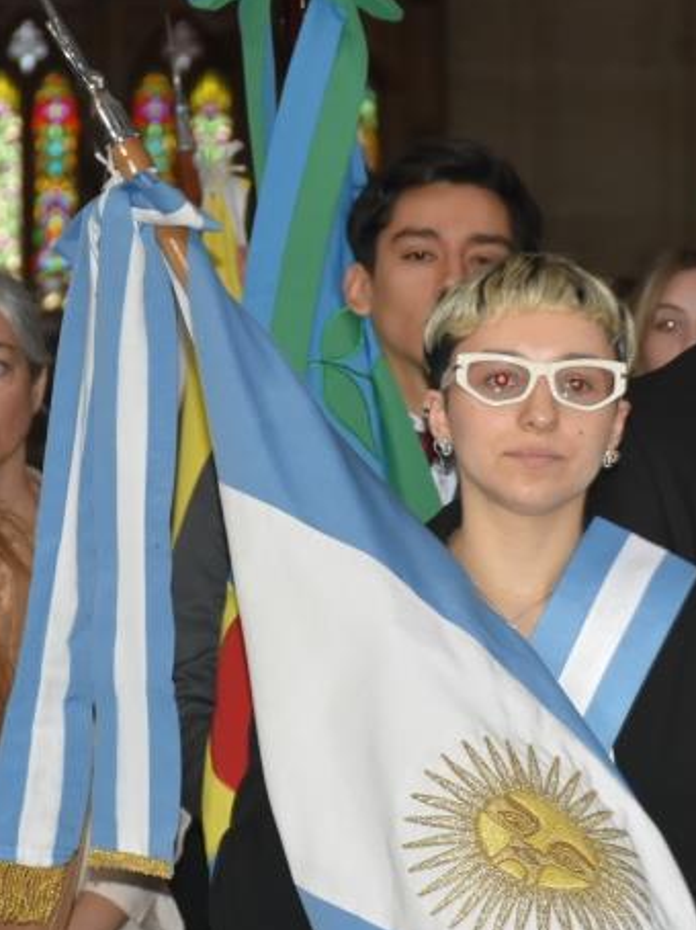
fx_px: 6550
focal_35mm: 244
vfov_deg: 8.1
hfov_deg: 6.1
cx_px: 454
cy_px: 593
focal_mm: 75
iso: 1250
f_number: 5.3
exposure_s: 1/60
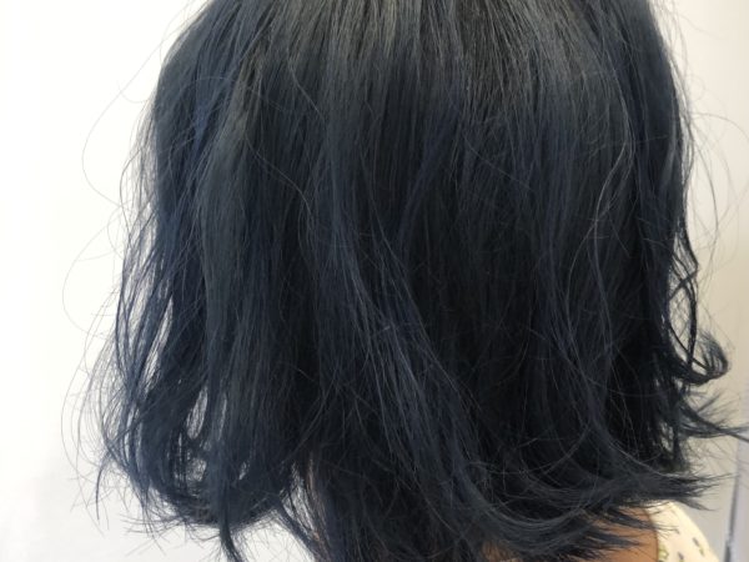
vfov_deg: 49.7
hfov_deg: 63.4
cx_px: 374
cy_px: 281
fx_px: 606
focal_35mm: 28
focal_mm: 4
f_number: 1.8
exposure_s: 1/50
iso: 100
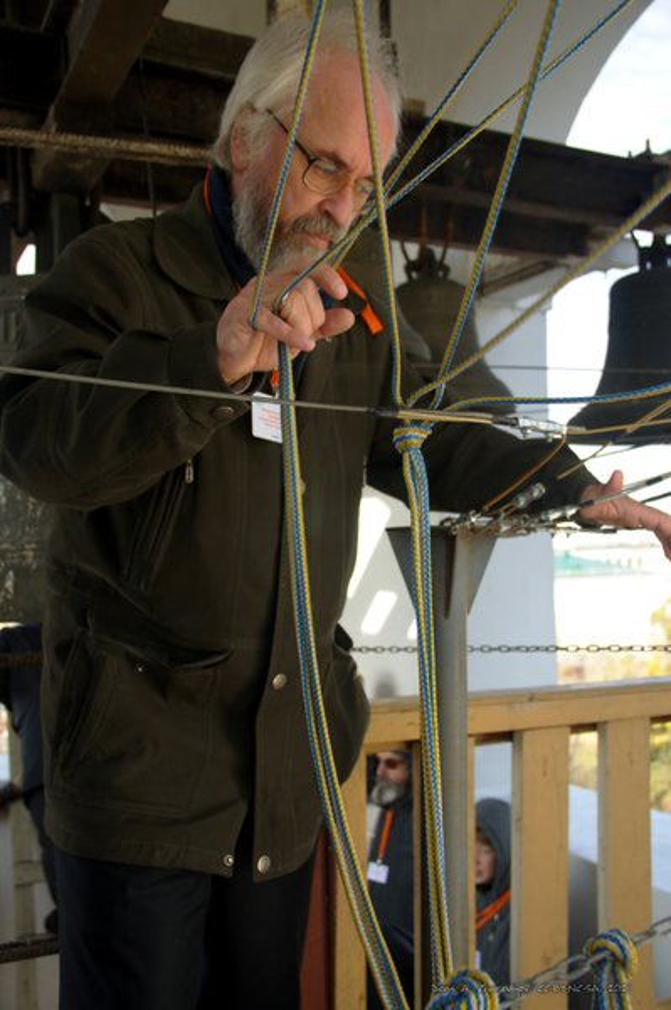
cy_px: 505
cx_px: 336
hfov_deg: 36.8
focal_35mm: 36
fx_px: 1008
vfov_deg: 53.2
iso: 200
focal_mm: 24
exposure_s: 1/200
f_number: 5.6
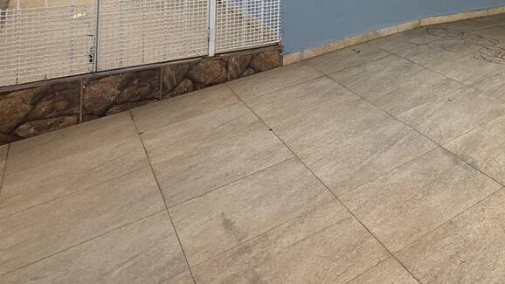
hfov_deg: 41.2
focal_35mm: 38
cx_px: 566
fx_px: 509
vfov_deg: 26.1
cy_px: -96
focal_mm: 2.22
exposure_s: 1/157
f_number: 2.2
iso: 64
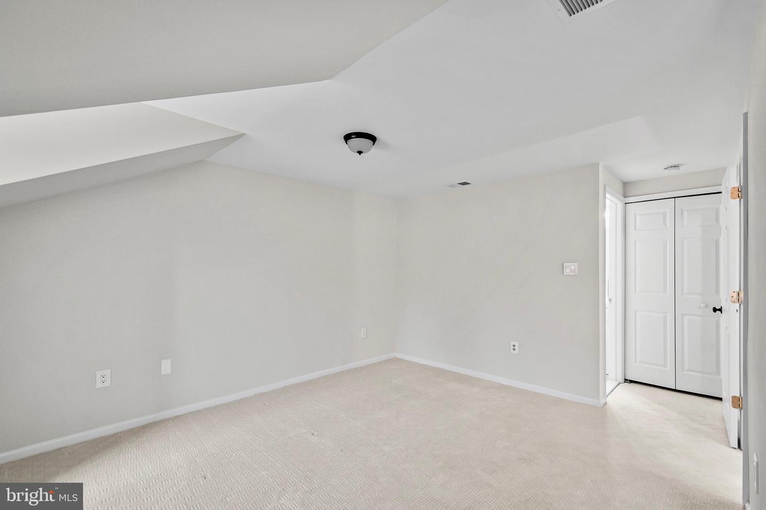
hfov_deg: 100.4
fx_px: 319
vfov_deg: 77.3
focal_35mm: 15
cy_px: 255
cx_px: 383
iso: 640
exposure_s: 1/10
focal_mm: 10
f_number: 7.1
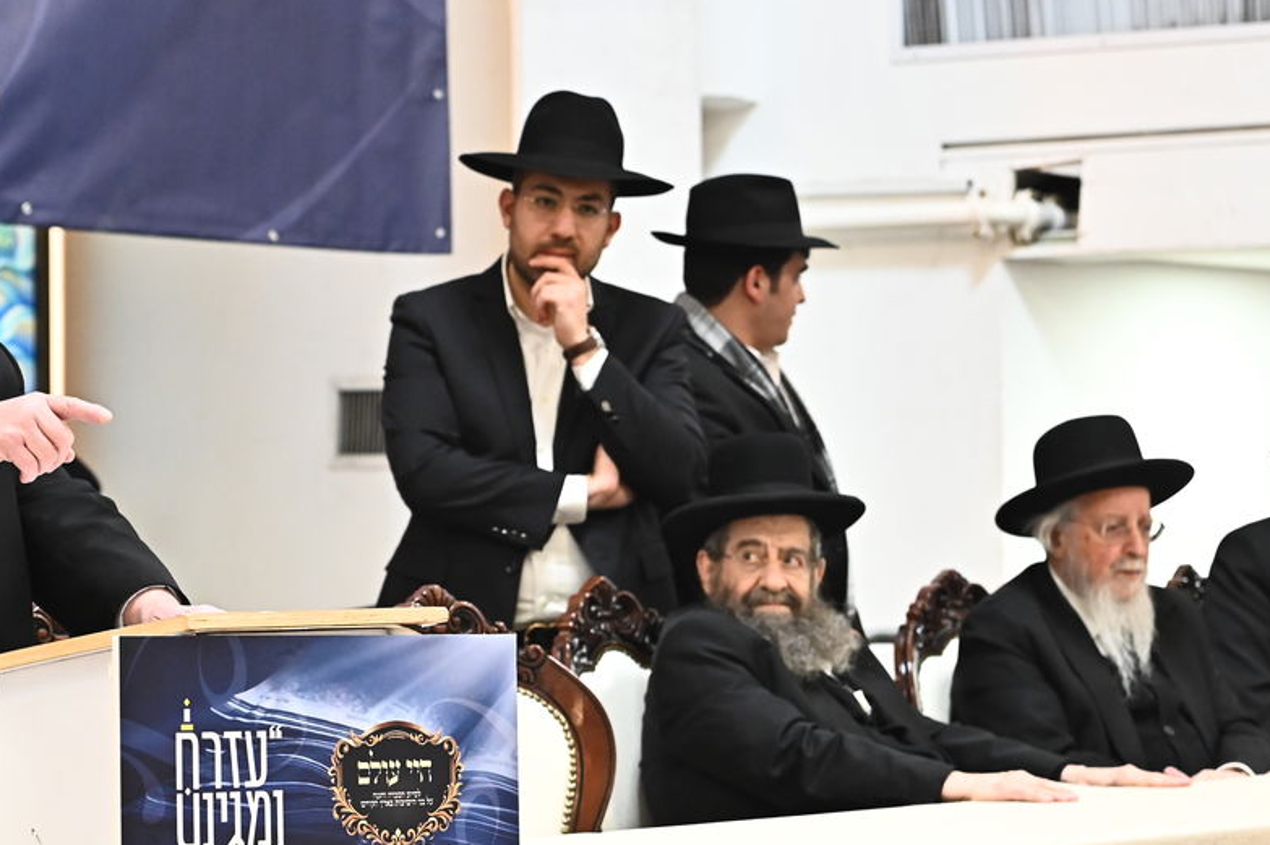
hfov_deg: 14.3
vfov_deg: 9.6
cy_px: 397
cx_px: 402
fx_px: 5041
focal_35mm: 143
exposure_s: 1/160
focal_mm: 80
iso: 4000
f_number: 5
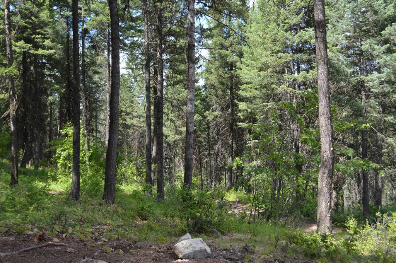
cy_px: 132
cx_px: 198
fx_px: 395
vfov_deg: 36.8
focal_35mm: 36
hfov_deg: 53.2
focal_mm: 24
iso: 180
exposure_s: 1/125
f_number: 8
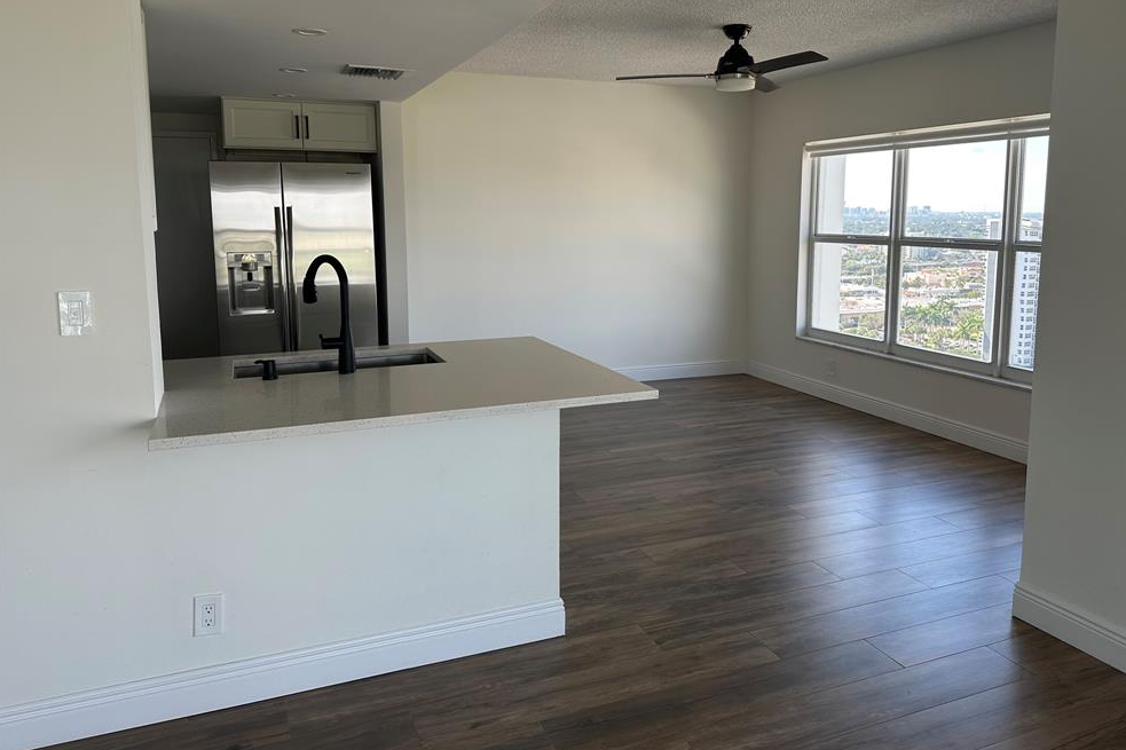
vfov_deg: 49.4
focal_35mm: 26
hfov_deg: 69.4
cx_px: 583
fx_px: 813
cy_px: 318
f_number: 1.78
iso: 80
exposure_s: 1/343
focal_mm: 6.86
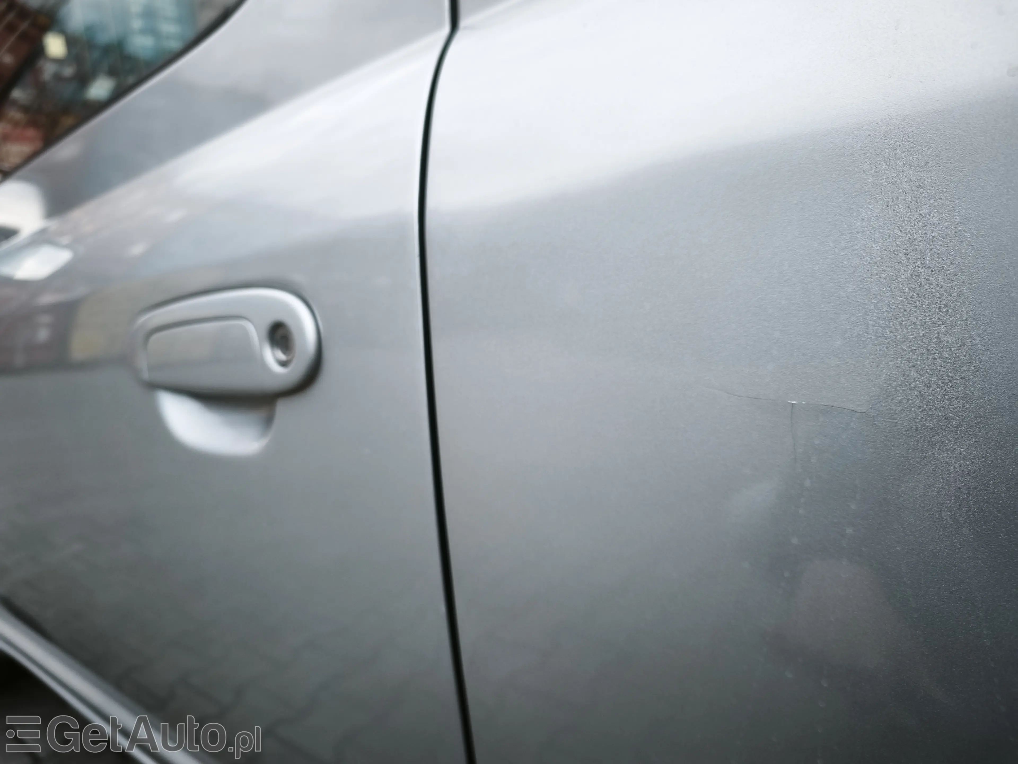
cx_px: 509
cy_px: 382
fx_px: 676
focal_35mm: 23
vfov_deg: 58.9
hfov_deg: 73.9
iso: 250
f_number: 1.62
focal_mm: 6.45
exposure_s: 1/50
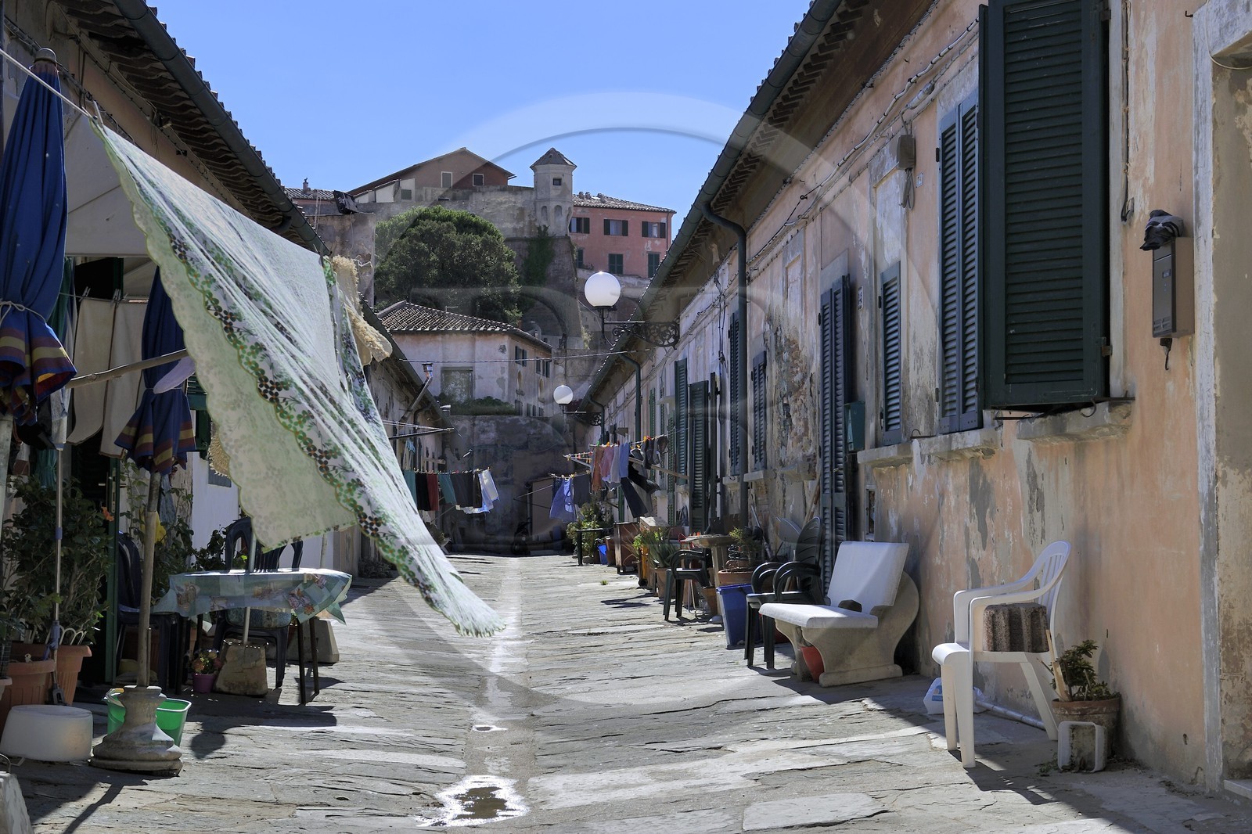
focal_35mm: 62
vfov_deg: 21.9
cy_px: 417
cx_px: 626
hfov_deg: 32.4
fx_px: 2156
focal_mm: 62
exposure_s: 1/200
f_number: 11
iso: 200
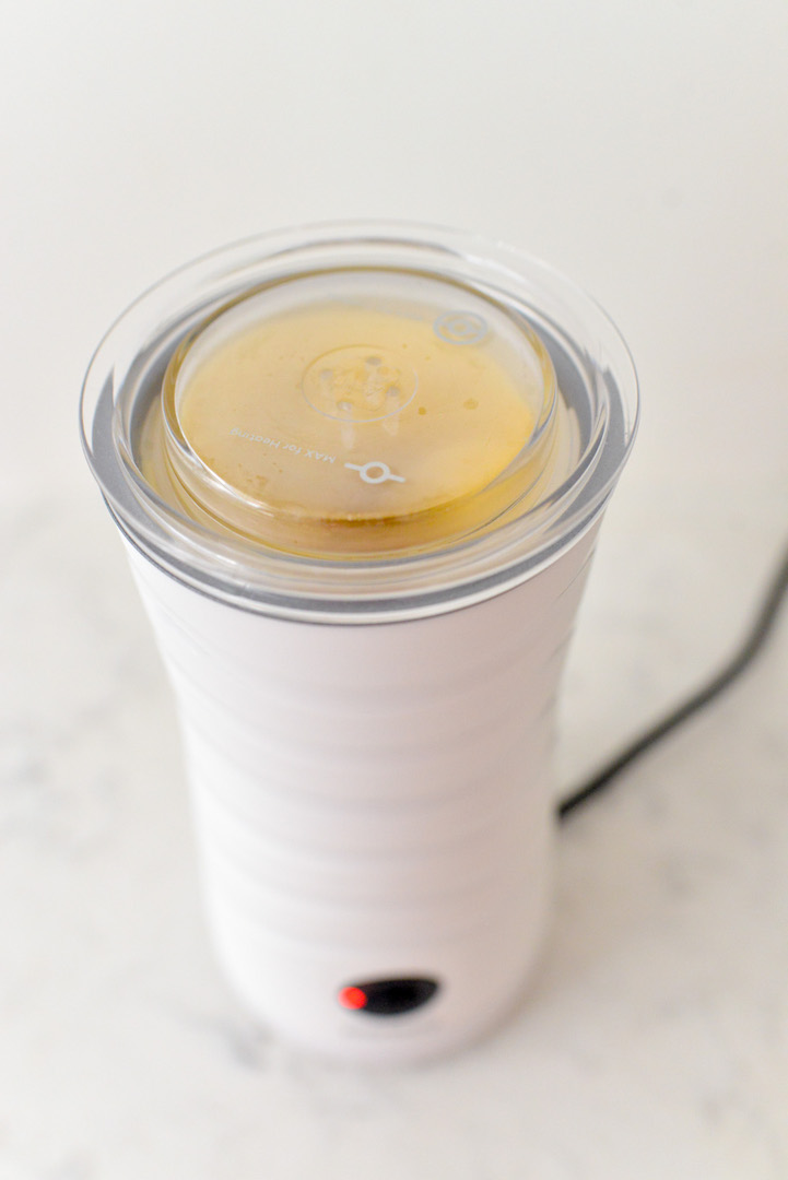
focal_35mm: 35
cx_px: 394
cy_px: 590
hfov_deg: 37.9
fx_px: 1148
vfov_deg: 54.4
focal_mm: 35
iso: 4000
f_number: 3.5
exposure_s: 1/320
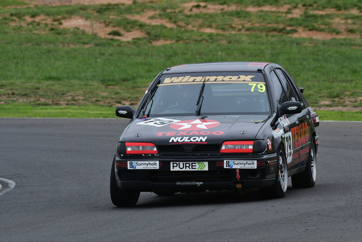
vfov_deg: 1.9
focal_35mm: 720
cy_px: 121
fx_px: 7242
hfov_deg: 2.9
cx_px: 181
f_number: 11
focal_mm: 480
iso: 800
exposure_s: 1/640
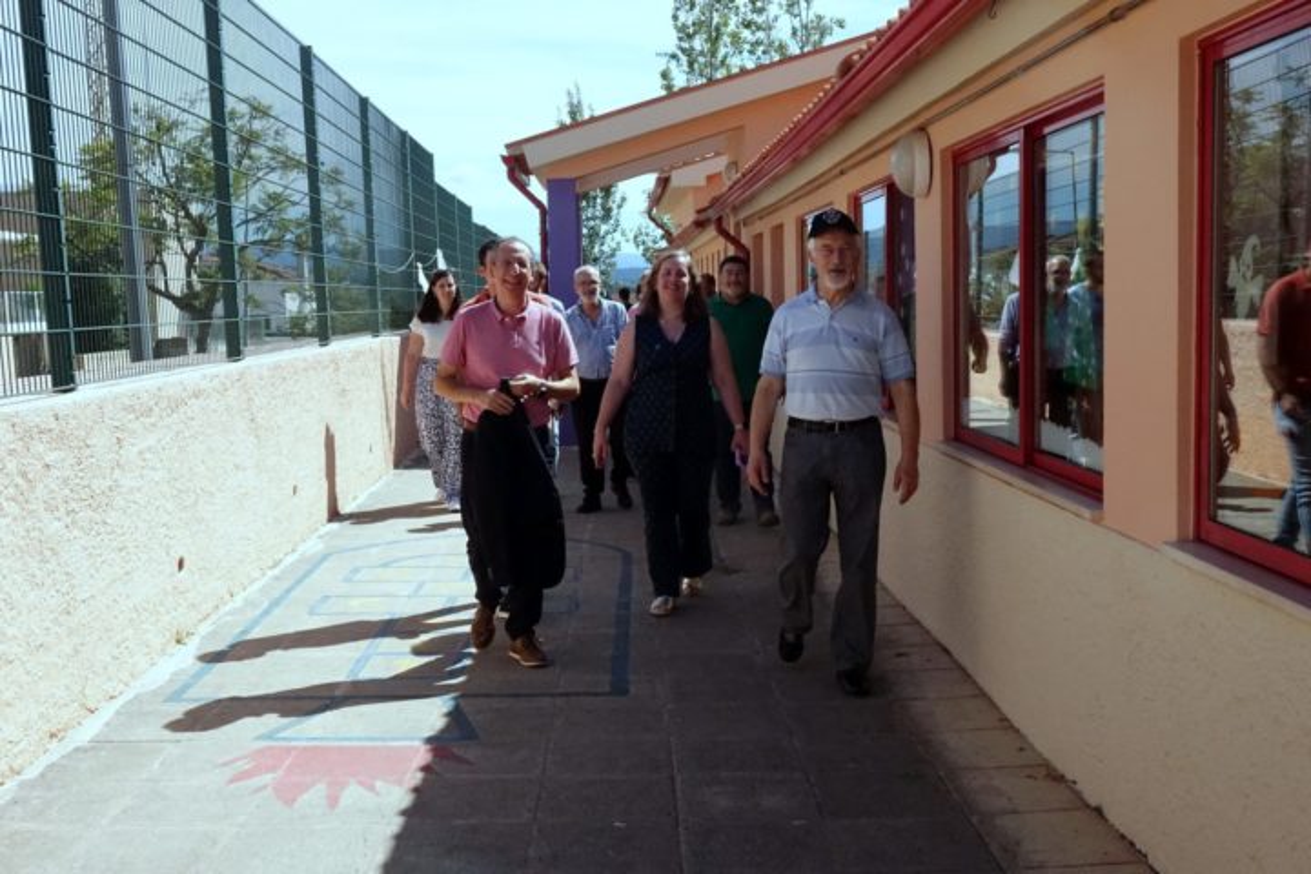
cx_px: 656
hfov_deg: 48.5
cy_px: 437
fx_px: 1457
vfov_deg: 33.4
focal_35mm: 40
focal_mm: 14.53
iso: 2000
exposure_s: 1/640
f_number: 5.6
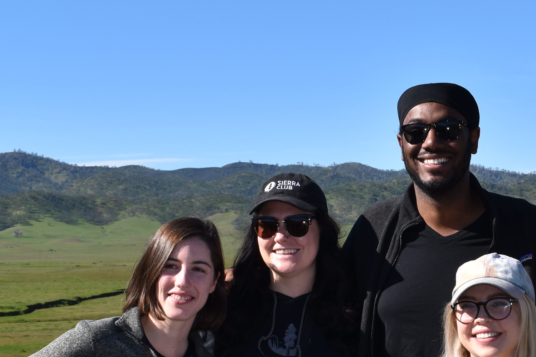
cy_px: 267
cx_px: 427
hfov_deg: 21.4
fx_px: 1399
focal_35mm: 94
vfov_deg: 14.5
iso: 100
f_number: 11
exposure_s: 1/200
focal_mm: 28
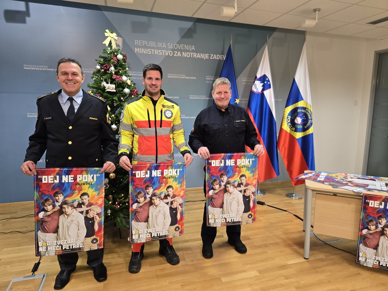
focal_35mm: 23
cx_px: 194
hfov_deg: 73.9
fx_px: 258
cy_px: 146
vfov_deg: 58.9
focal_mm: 6.3
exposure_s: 1/100
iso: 160
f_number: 1.7
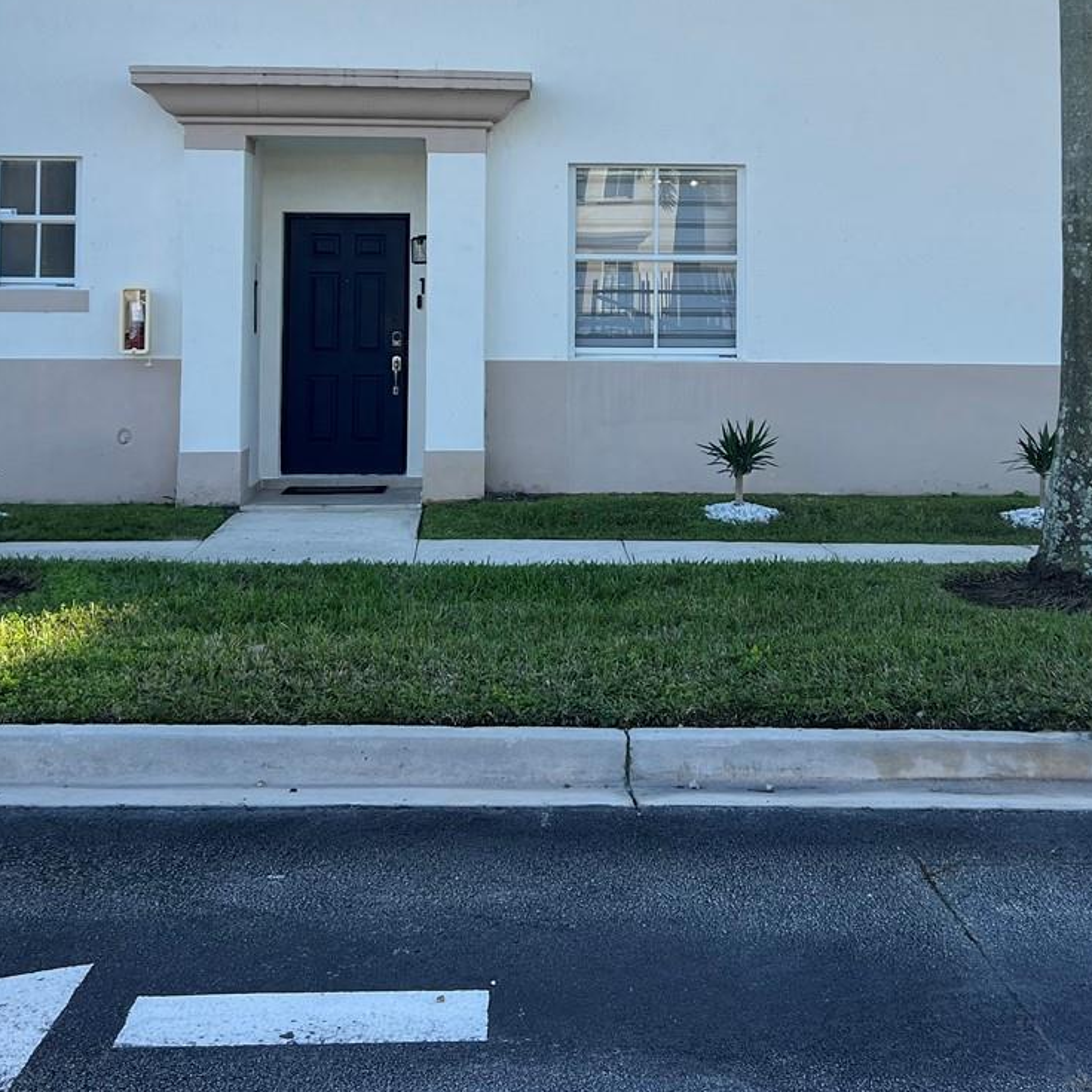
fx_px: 1785
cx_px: 612
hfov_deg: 34.0
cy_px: 254
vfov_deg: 33.3
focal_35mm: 50
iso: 50
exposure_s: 1/1468
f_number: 1.5
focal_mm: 5.7
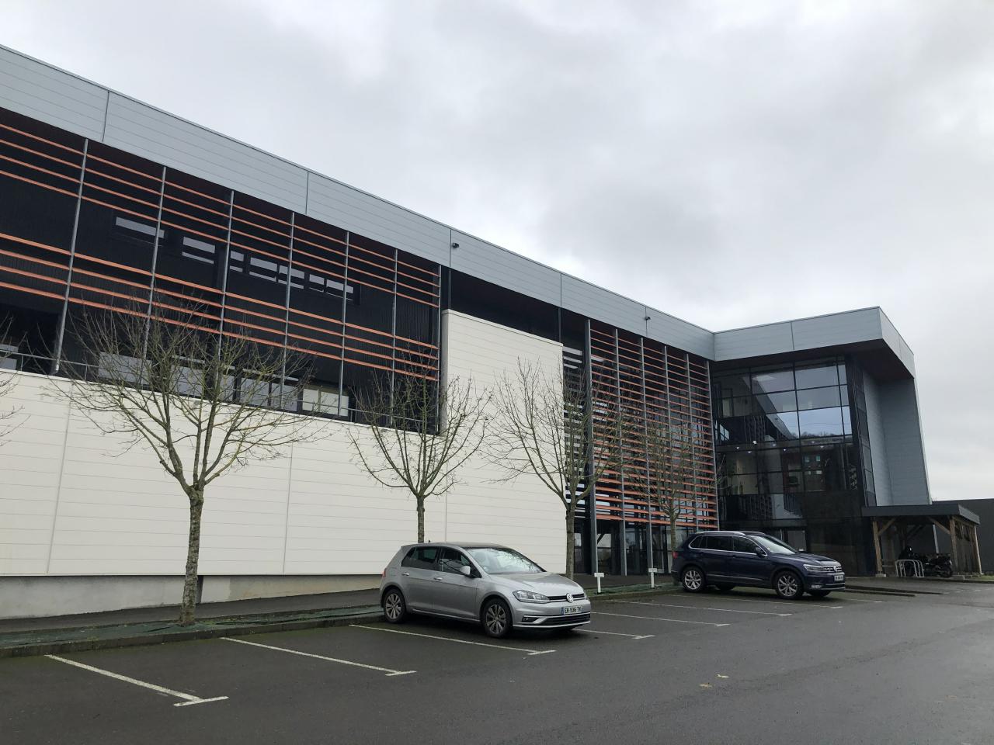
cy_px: 372
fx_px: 804
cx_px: 497
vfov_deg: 49.7
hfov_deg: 63.4
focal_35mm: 28
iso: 20
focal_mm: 3.99
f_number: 1.8
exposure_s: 1/345
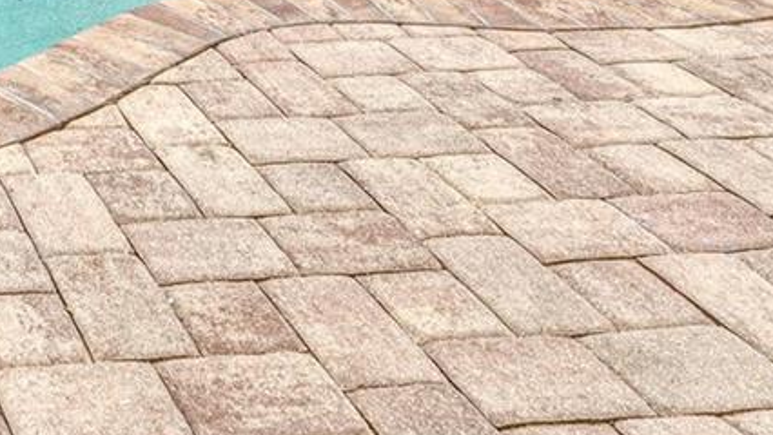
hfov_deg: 28.1
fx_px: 1210
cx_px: -272
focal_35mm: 59
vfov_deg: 15.2
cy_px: -507
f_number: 8
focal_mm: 15
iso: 100
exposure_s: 1/100
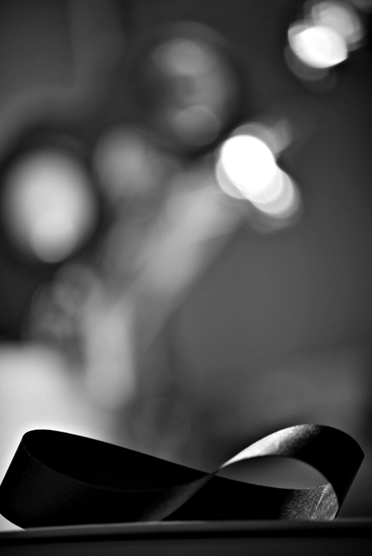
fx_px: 3286
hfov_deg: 6.5
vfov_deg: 9.7
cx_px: 178
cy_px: 269
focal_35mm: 213
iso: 200
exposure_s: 1/10
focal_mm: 135
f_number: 5
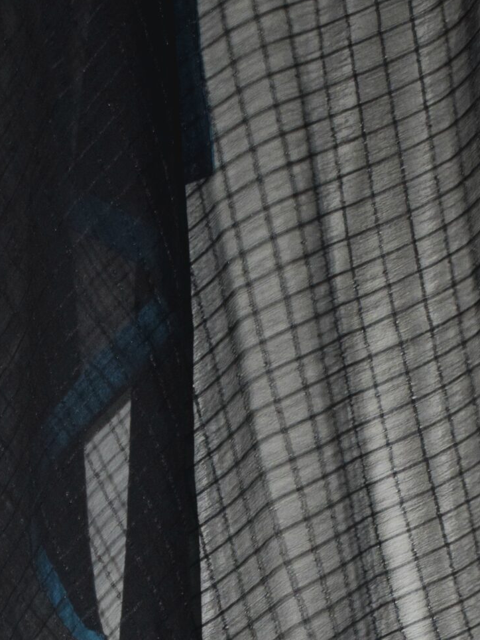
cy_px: 799
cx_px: 156
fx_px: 2828
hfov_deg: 9.7
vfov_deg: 12.6
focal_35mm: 153
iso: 800
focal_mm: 40
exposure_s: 1/80
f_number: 4.8
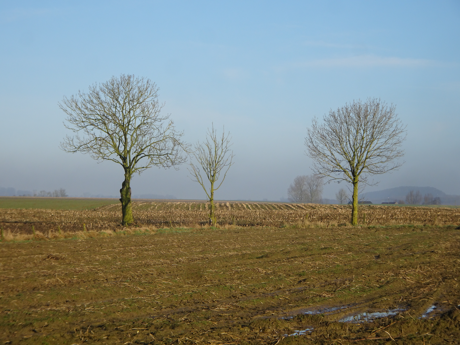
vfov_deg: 11.3
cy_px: 172
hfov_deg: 15.1
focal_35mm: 131
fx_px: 1741
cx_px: 230
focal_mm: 22.38
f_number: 5.6
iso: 80
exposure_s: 1/400
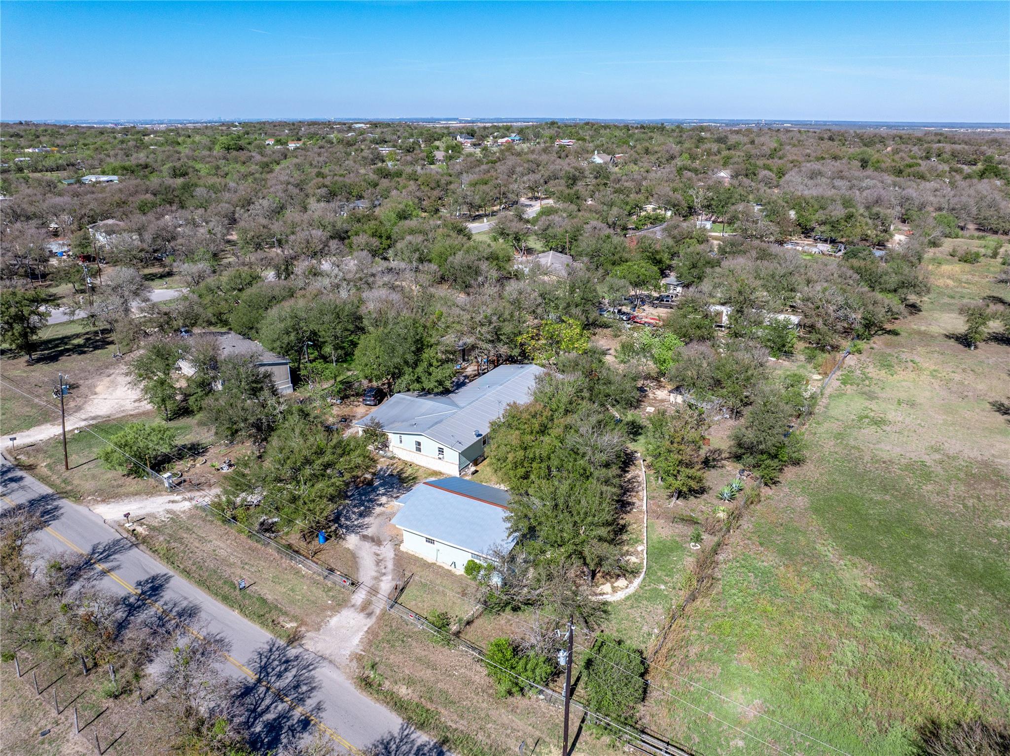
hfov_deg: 71.6
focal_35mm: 24
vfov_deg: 56.8
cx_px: 505
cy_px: 378
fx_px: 700
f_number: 2.8
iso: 120
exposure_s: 1/2500
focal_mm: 12.29
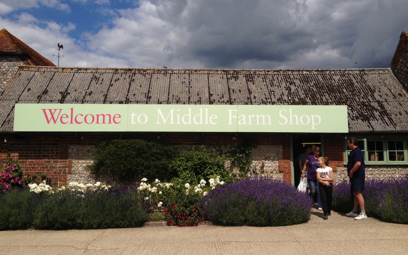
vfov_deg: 33.5
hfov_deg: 51.5
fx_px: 423
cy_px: 111
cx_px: 200
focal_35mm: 38
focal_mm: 4.28
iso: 50
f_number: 2.4
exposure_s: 1/4255
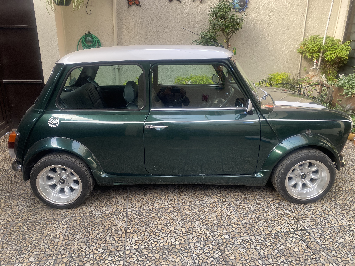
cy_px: 133
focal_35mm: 26
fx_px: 267
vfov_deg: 53.1
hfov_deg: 67.3
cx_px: 178
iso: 80
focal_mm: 4.25
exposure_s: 1/121
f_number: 1.8
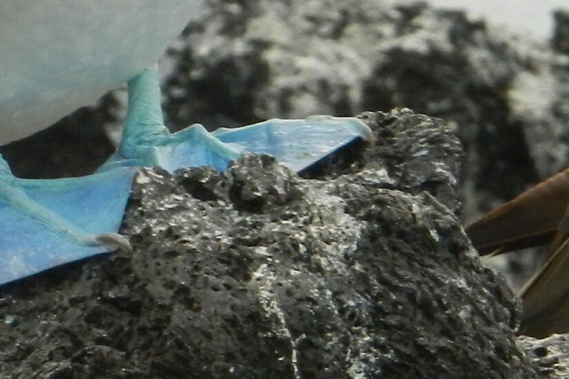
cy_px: -131
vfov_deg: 1.5
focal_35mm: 896
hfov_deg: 2.3
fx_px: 14161
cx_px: -338
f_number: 5.3
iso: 400
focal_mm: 39.1
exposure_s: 1/1000
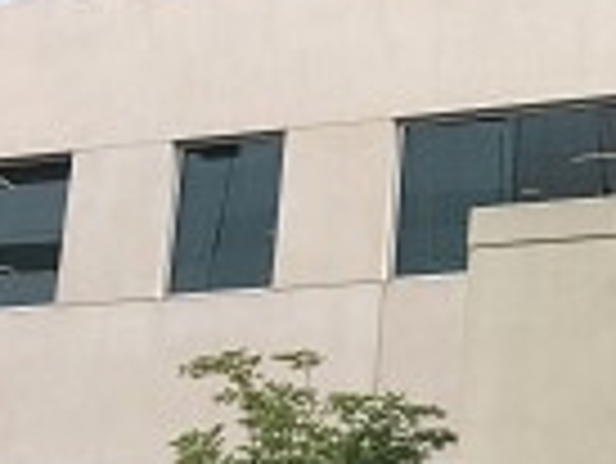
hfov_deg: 17.9
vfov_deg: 15.6
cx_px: 985
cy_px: 196
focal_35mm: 95
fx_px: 1692
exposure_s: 1/169
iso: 25
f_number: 2.2
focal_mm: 4.15
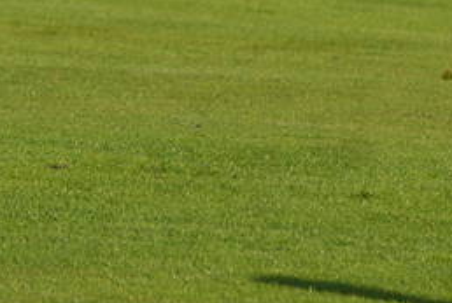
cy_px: -120
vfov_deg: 1.4
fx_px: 12426
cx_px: -279
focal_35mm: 988
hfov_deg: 2.1
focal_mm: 200
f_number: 7.1
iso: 200
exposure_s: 1/1250
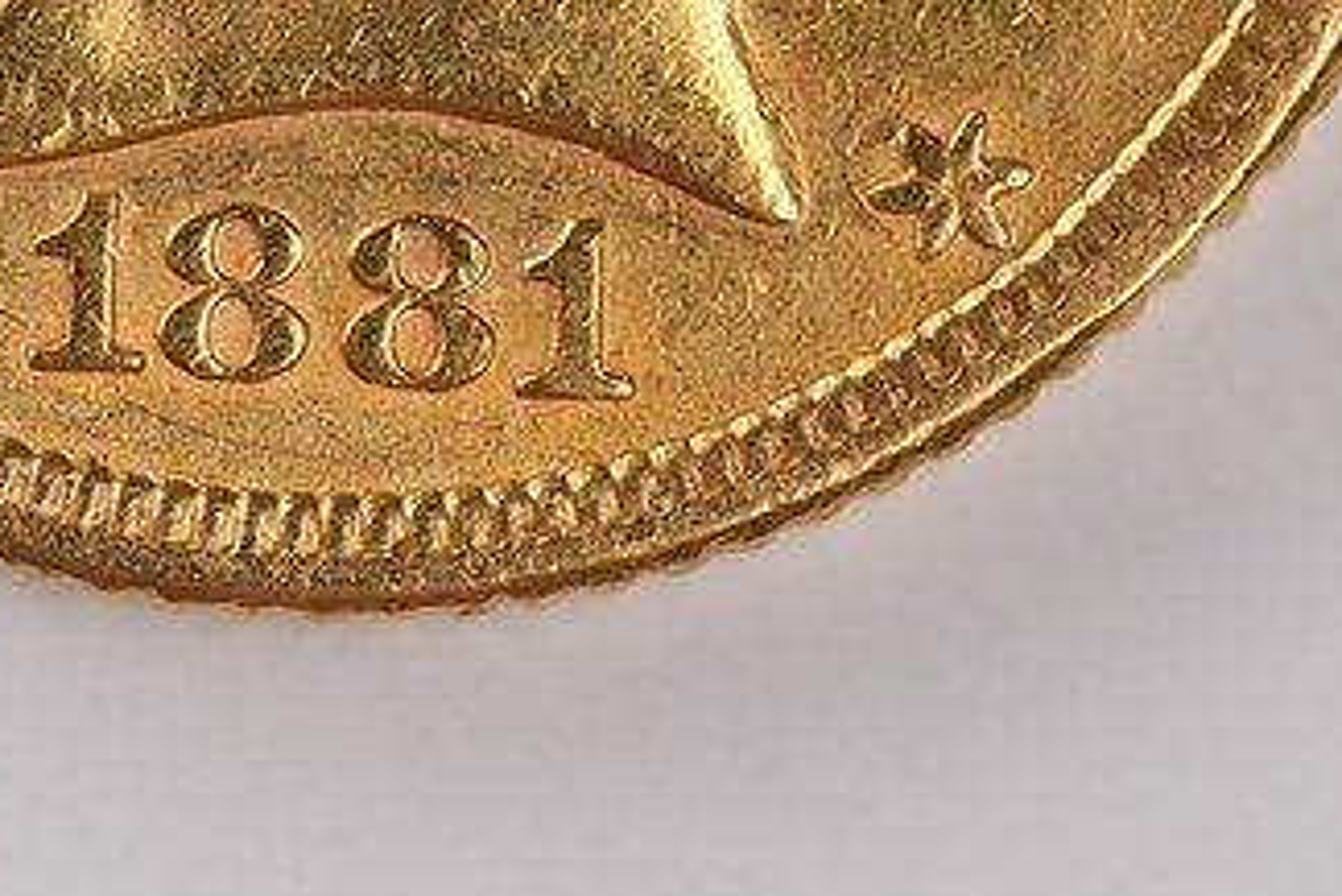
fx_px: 20511
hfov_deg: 3.7
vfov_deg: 2.5
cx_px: 423
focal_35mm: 550
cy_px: -927
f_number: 4
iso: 160
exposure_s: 1/250
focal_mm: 105
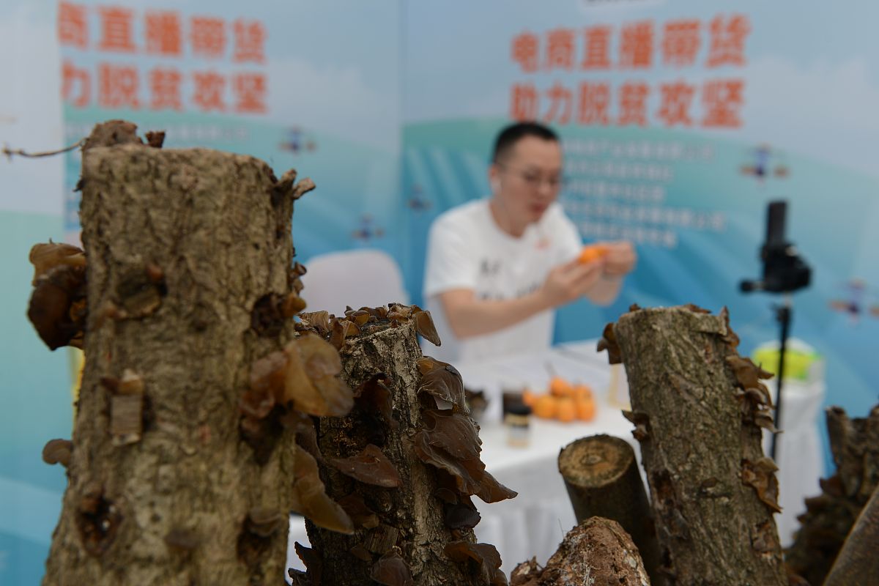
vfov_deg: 31.9
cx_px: 440
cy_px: 293
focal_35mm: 42
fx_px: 1025
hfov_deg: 46.4
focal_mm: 42
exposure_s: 1/160
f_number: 6.3
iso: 200
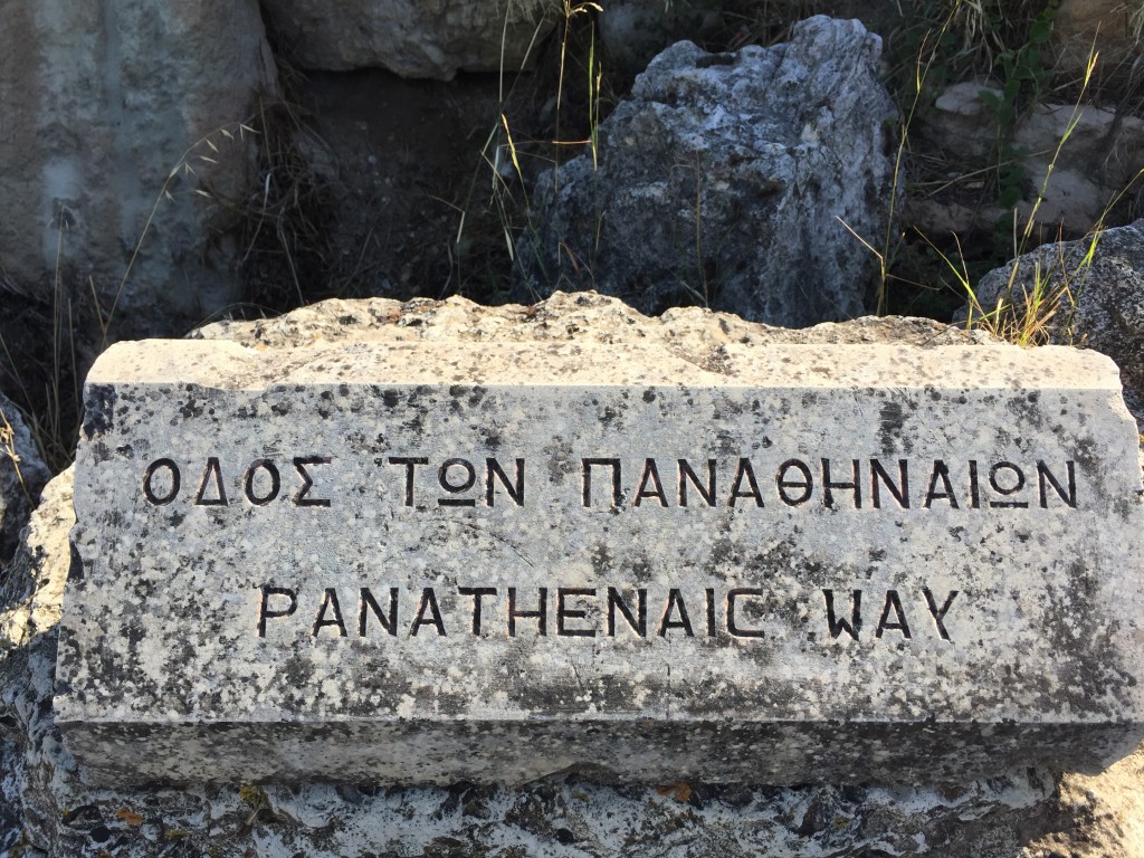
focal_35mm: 29
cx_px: 572
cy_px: 429
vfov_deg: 48.2
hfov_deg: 61.7
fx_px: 958
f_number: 2.2
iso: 32
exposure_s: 1/989
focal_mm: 4.15
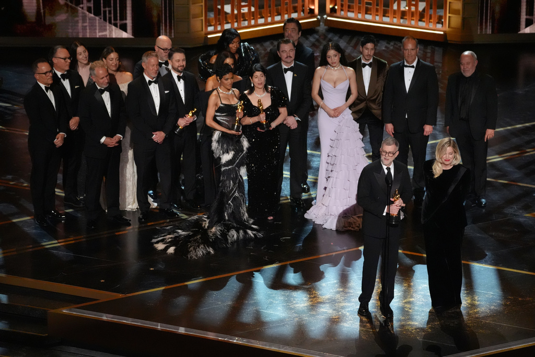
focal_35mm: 212
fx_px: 3151
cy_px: 178
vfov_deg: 6.5
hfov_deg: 9.7
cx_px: 268
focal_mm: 212
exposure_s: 1/500
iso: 10000
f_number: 5.6
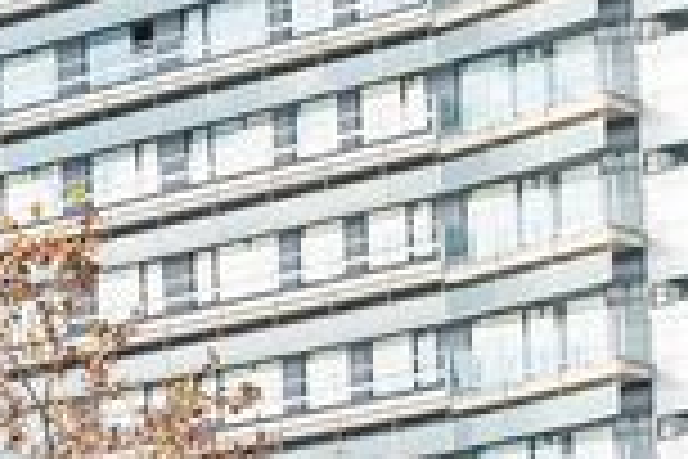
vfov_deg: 5.6
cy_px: 819
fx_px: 4605
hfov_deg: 8.4
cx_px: -202
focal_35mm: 241
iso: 125
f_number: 4
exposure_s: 1/500
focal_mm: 36
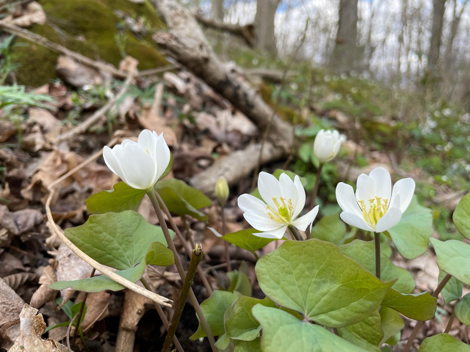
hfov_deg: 67.3
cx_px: 235
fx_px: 353
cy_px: 176
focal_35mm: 26
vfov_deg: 53.1
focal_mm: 4.2
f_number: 1.6
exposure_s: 1/491
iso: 32
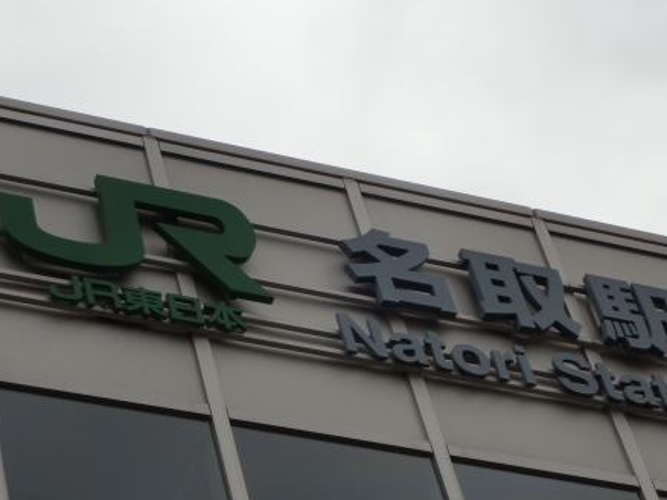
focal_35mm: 136
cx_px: 369
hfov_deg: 14.5
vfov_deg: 10.9
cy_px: 271
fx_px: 2619
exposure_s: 1/400
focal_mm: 16.5
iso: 64
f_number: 5.2
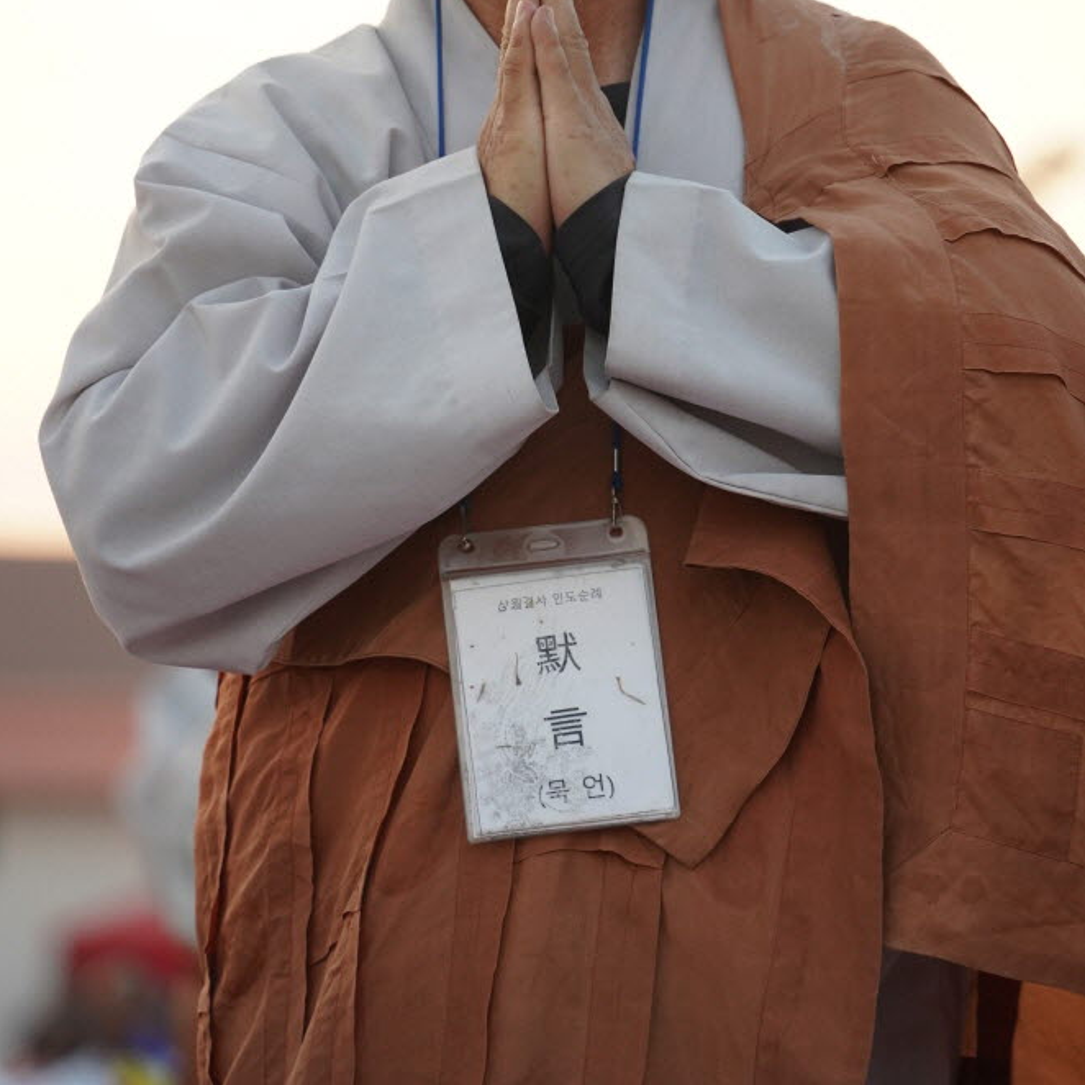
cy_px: 344
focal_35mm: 235
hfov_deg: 7.4
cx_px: 541
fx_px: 8333
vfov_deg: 7.4
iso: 2000
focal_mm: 183
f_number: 5.6
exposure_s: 1/200
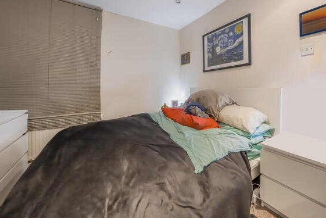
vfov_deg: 81.2
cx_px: 179
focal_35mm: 14
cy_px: 101
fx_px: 127
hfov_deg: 103.9
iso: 320
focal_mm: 12
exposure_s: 1/2.5
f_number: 9
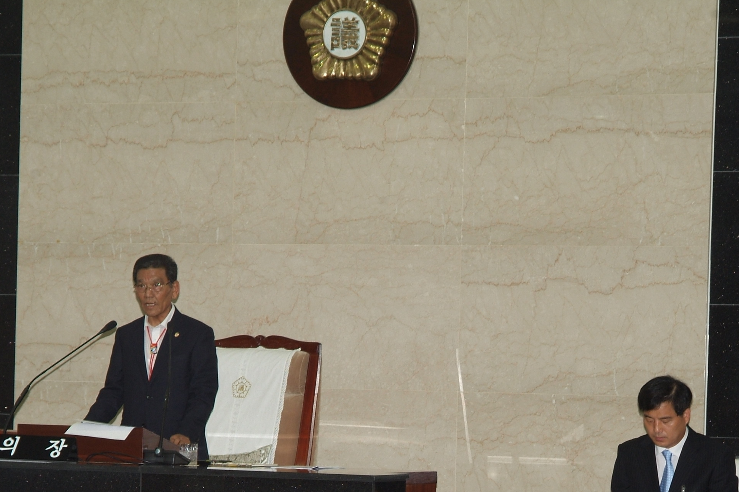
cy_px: 385
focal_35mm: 165
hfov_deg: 12.4
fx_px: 3387
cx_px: 202
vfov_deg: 8.3
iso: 400
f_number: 5.6
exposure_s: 1/60
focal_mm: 70
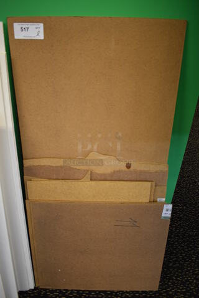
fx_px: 224
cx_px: 100
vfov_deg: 67.4
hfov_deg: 48.0
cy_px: 149
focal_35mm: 27
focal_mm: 18
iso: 1800
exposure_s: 1/125
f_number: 3.5
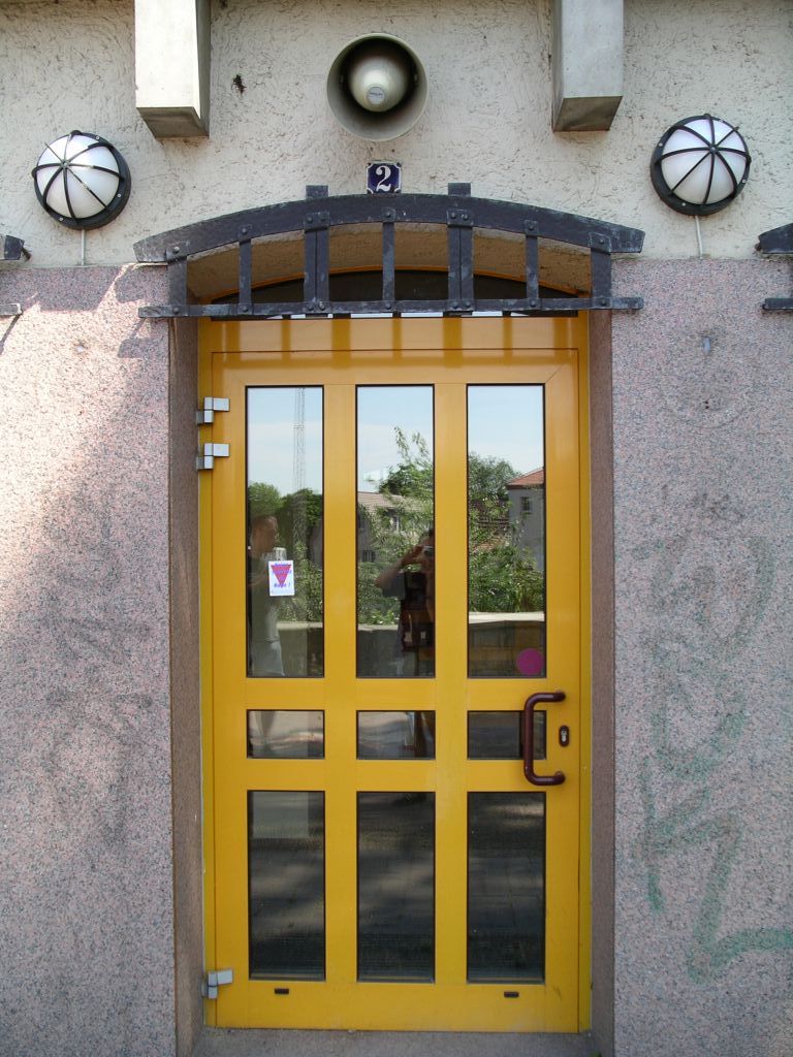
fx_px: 1130
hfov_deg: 38.7
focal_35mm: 37
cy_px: 528
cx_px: 396
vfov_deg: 50.1
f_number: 3.2
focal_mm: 7.8
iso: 64
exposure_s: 1/200
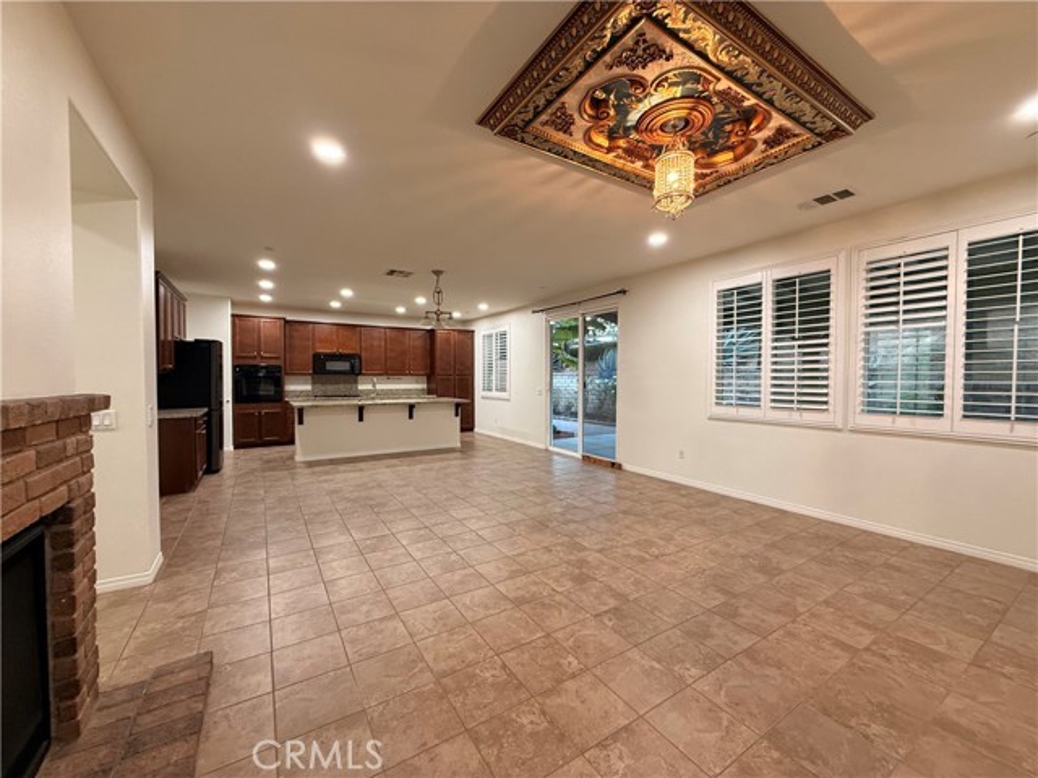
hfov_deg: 102.1
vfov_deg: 85.7
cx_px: 519
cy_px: 389
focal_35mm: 14
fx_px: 420
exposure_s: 1/60
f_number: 2.2
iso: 320
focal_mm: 2.22
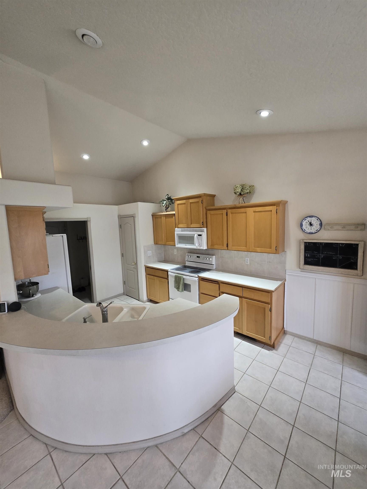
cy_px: 244
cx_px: 184
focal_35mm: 13
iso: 160
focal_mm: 1.7
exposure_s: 1/60
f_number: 2.2
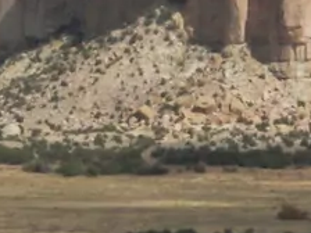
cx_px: -10
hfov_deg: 3.4
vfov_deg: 2.5
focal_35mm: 590
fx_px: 5301
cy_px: 17
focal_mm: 21.4
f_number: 8
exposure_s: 1/800
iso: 200
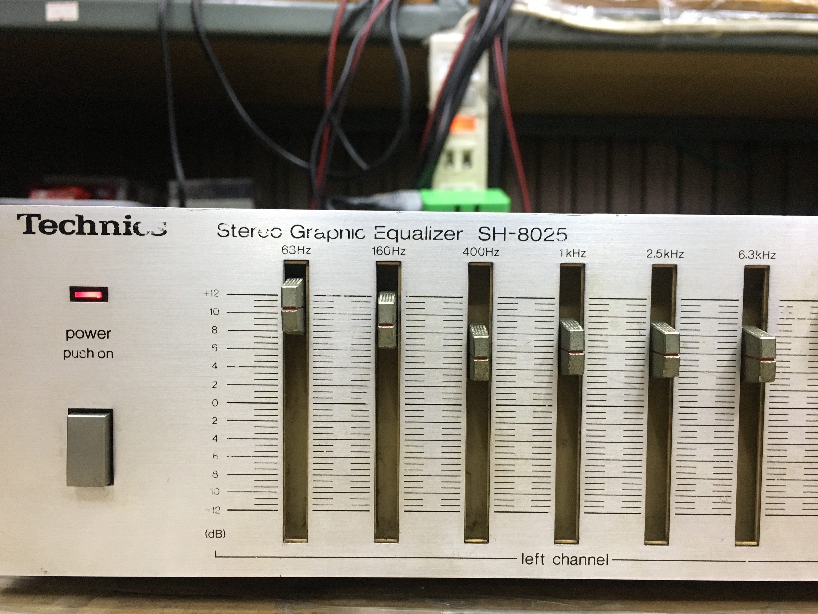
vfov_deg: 42.9
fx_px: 780
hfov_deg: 55.3
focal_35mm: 33
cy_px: 333
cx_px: 435
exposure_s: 1/33
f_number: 2.2
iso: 160
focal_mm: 4.15
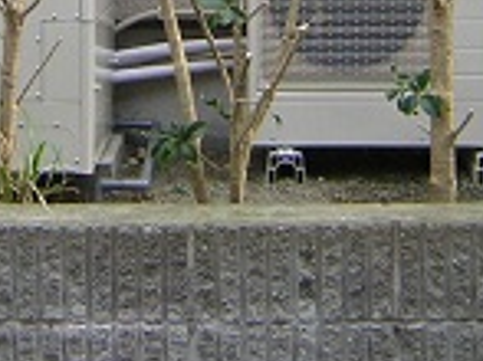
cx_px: 210
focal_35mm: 98
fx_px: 1366
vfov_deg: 14.5
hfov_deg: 20.0
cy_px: -102
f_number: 2.6
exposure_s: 1/133
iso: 50
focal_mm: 4.7
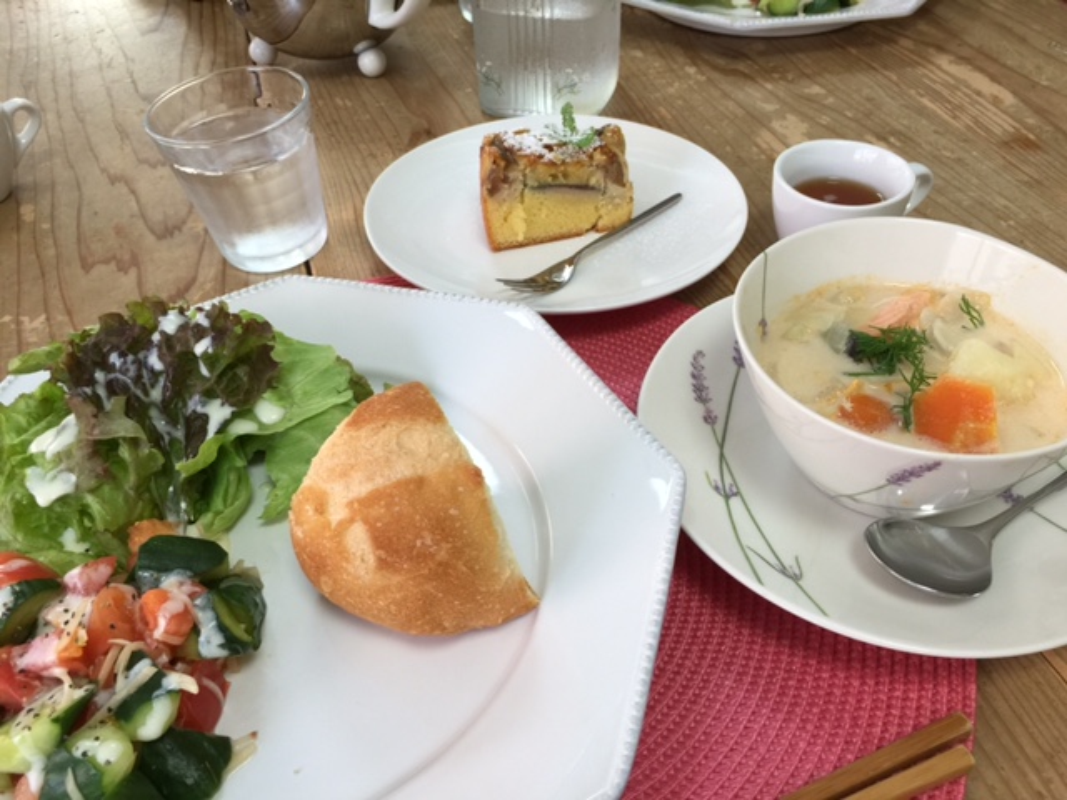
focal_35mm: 29
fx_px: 894
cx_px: 534
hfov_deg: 61.7
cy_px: 400
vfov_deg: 48.2
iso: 32
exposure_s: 1/40
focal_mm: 4.15
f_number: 2.2
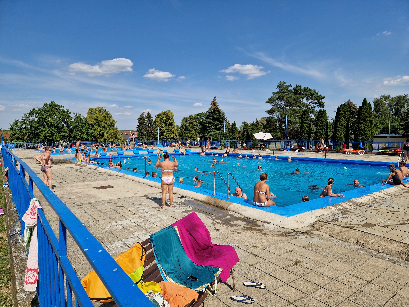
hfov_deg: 73.9
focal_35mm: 23
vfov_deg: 58.9
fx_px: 272
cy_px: 154
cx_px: 204
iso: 50
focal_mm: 5.4
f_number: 1.8
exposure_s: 1/2752
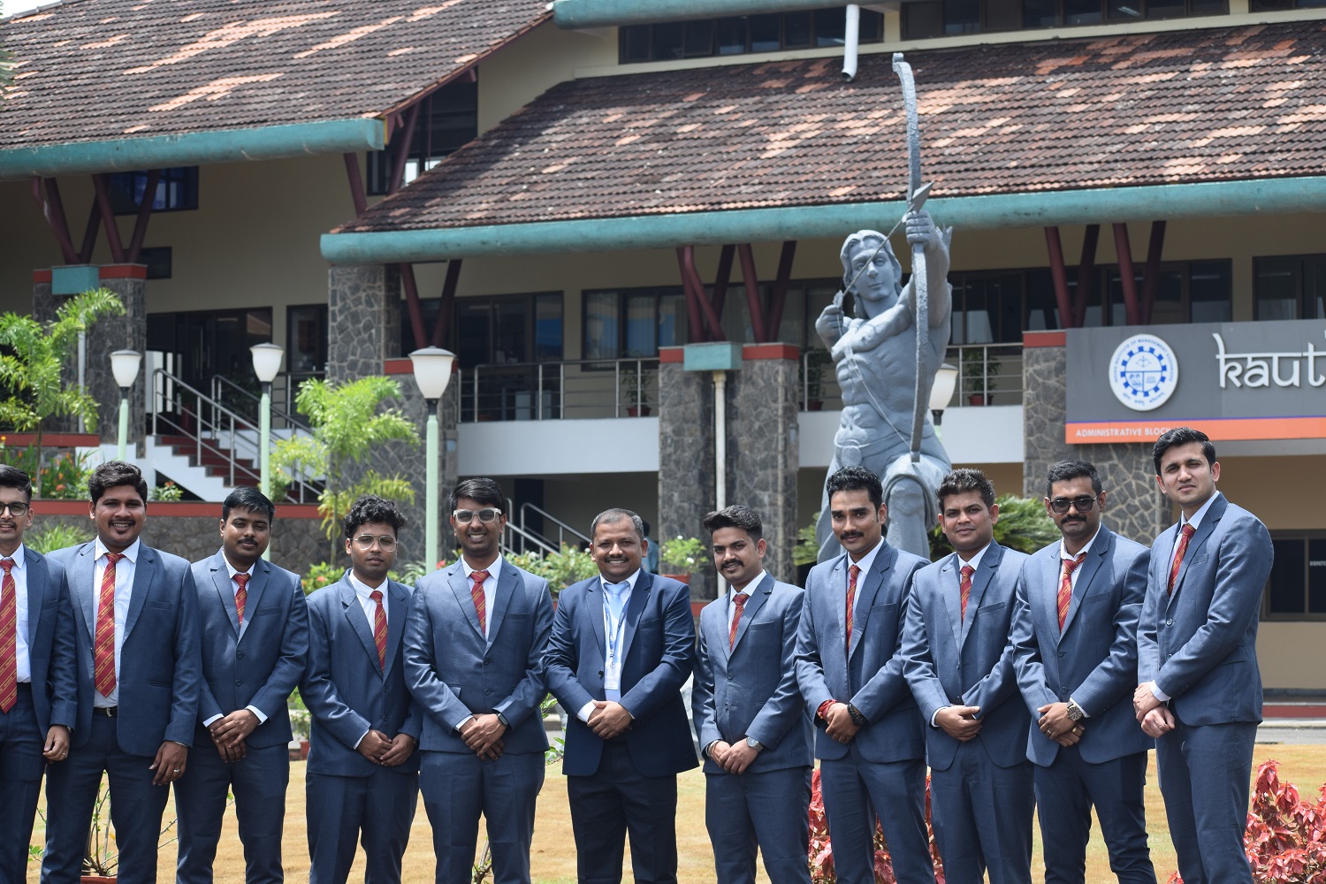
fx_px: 3867
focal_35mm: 105
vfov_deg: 13.0
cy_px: 442
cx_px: 663
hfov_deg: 19.5
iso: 200
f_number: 7.1
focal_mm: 70
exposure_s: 1/250
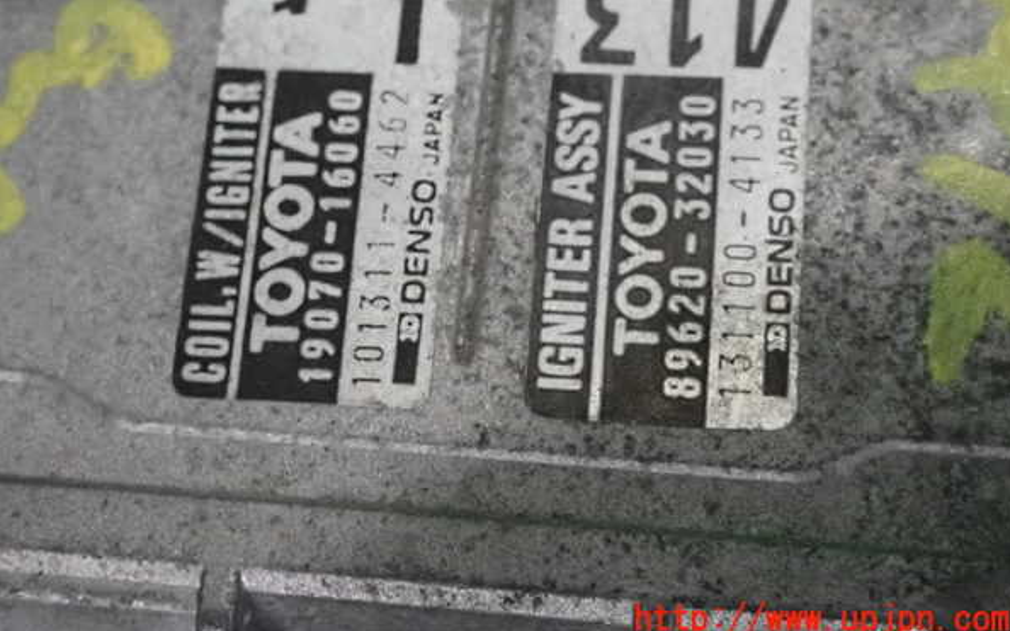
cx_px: 508
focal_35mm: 76
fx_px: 2092
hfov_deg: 27.1
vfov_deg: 17.1
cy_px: 259
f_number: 3.9
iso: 6400
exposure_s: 1/160
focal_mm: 12.73
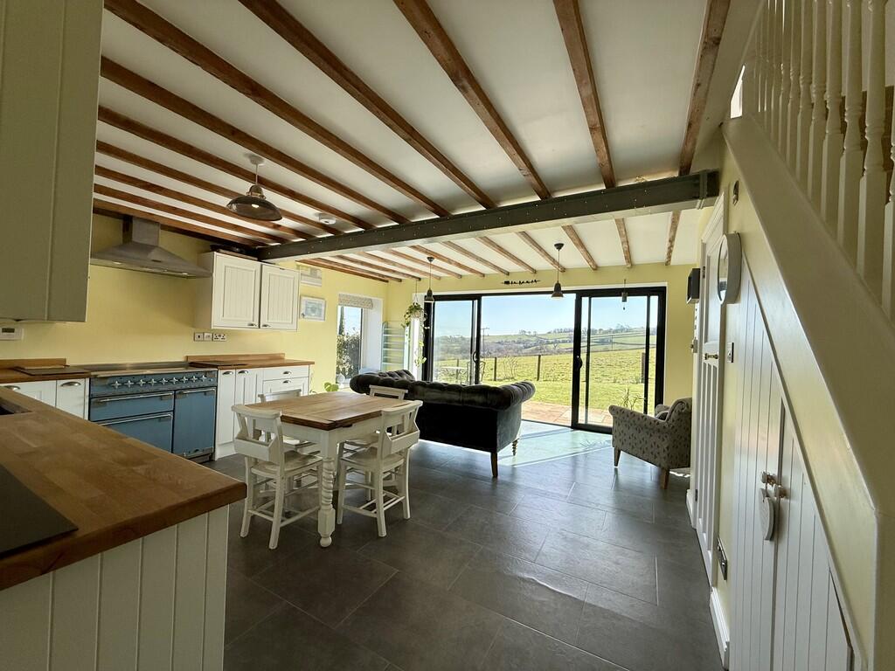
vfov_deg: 85.7
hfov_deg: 102.1
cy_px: 336
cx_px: 448
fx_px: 362
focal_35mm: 14
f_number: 2.2
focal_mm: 2.22
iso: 64
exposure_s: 1/830
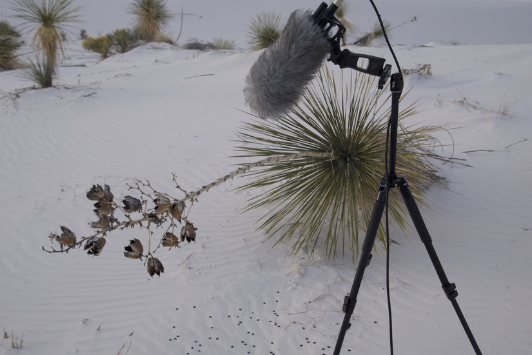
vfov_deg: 34.2
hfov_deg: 49.6
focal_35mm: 39
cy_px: 178
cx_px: 266
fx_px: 576
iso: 320
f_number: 8
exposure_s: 1/250
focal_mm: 26
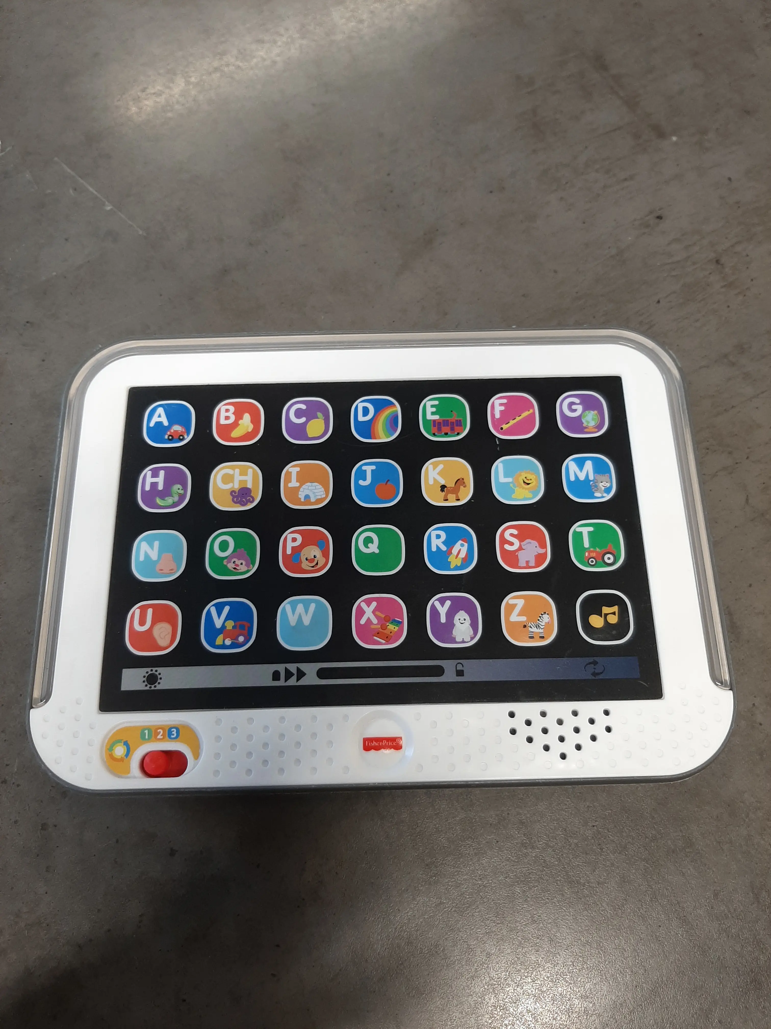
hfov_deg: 53.1
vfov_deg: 67.3
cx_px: 386
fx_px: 772
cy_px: 514
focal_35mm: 26
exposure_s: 1/50
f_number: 1.7
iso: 64
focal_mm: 3.93
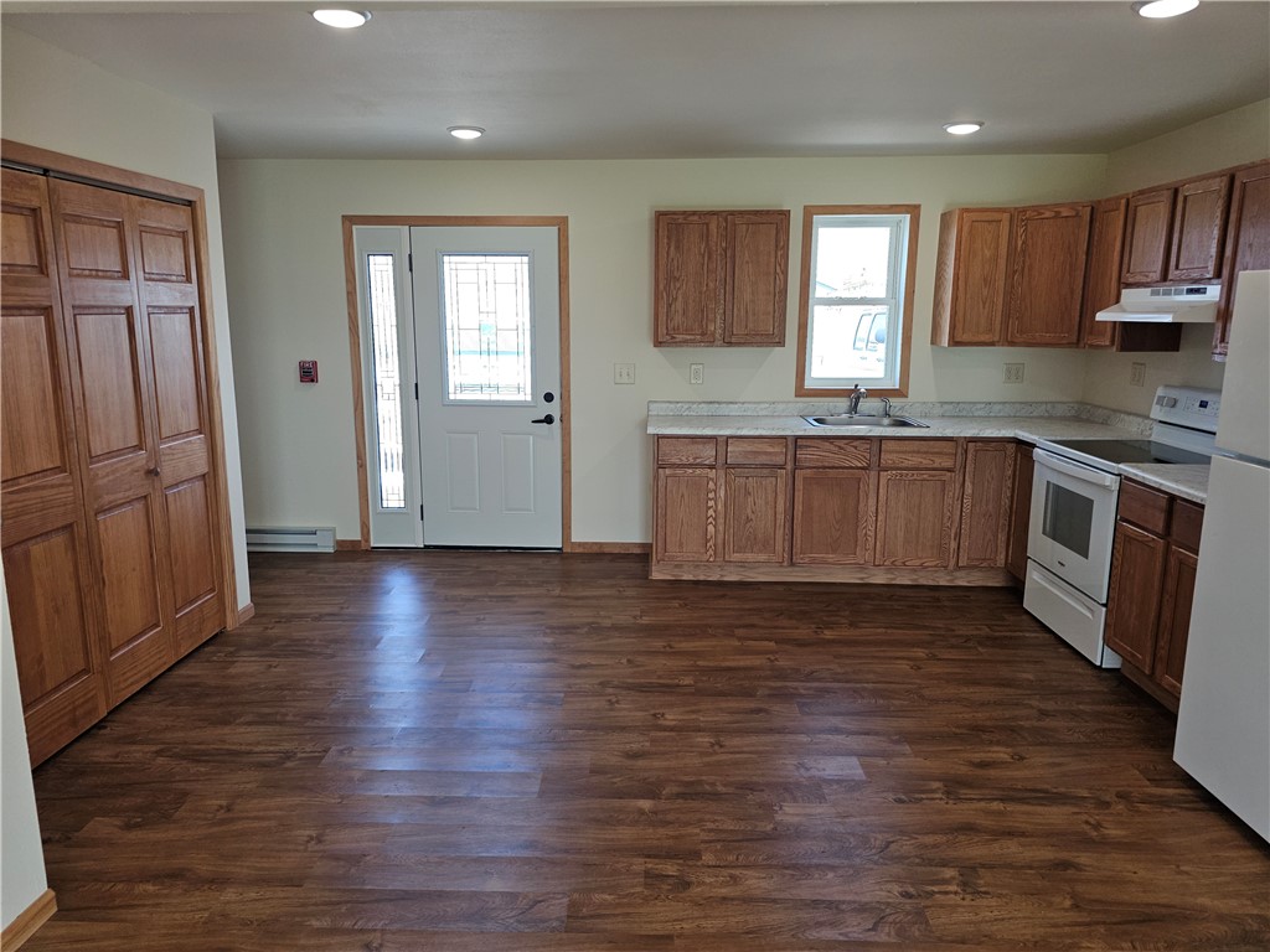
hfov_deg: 73.9
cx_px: 635
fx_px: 844
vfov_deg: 58.9
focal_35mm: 23
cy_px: 476
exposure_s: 1/120
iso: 50
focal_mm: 6.3
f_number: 1.7
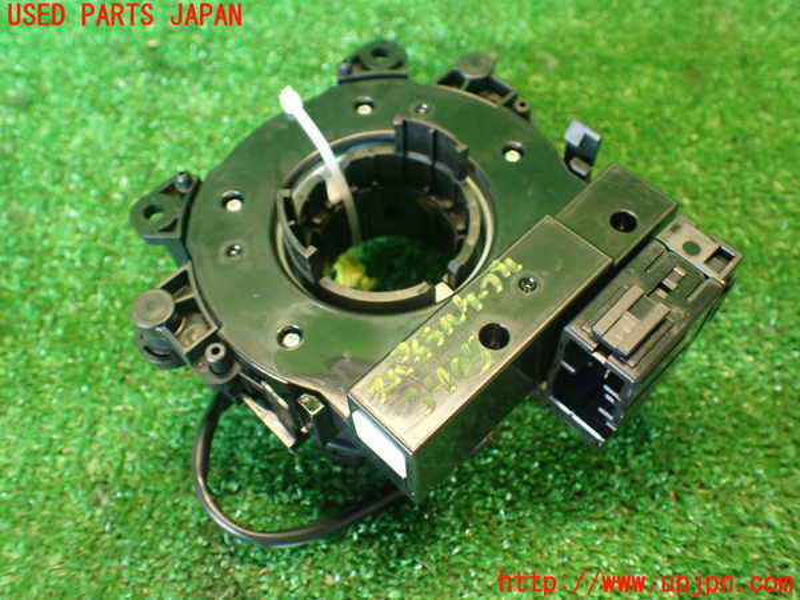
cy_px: 300
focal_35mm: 32
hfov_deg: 56.8
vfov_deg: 44.2
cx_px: 400
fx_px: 740
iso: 500
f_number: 2.4
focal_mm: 5.79
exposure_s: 1/30
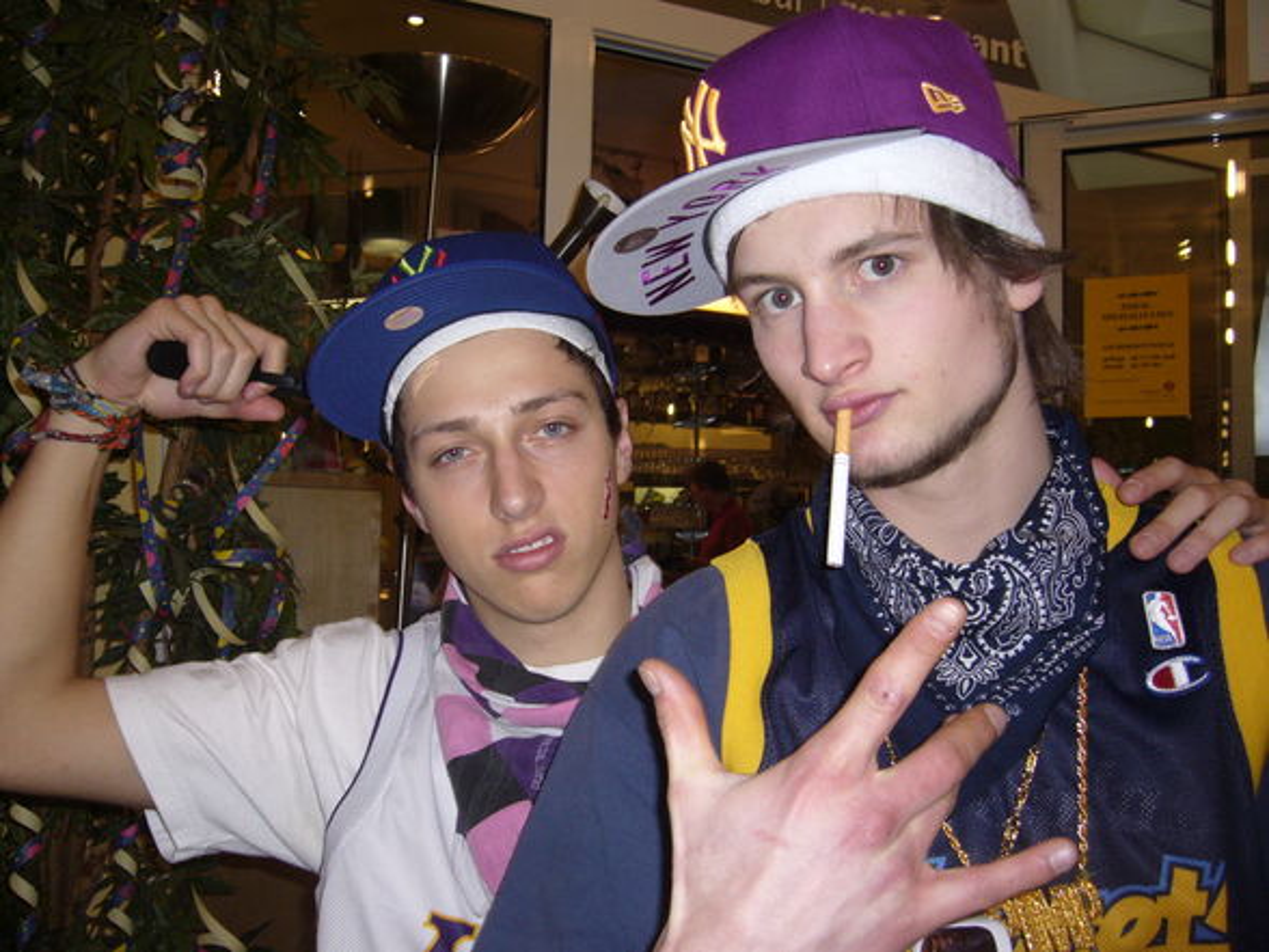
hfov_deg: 52.6
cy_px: 476
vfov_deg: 40.7
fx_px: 1283
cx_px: 634
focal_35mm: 35
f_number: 2.8
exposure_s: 1/60
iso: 100
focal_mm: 5.8
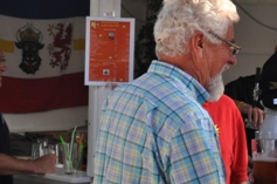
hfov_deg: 14.5
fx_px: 1090
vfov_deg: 9.6
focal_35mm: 142
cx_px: 180
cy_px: 91
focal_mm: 50
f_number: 5
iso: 800
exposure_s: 1/640
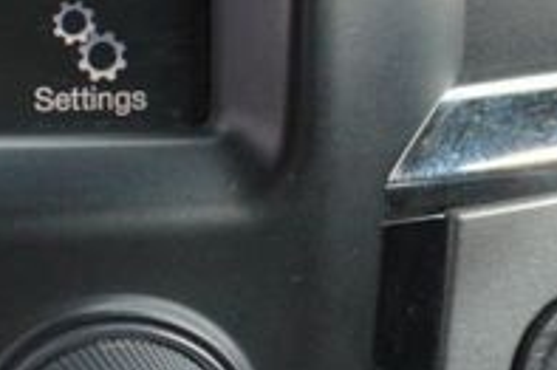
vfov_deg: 10.9
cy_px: 8
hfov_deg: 14.0
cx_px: -529
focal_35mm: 125
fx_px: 1932
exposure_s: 1/800
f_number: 4
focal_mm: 16
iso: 800
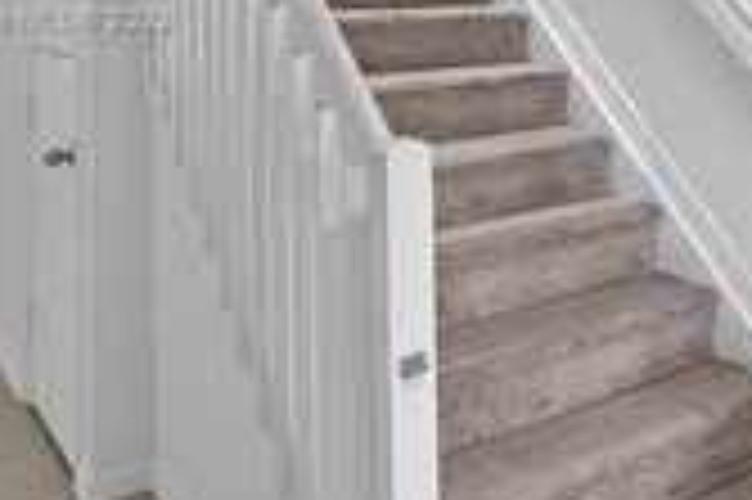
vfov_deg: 27.8
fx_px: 960
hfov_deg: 36.5
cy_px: 23
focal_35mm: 46
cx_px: 820
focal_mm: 16
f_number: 5.6
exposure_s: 1/25
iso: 1600
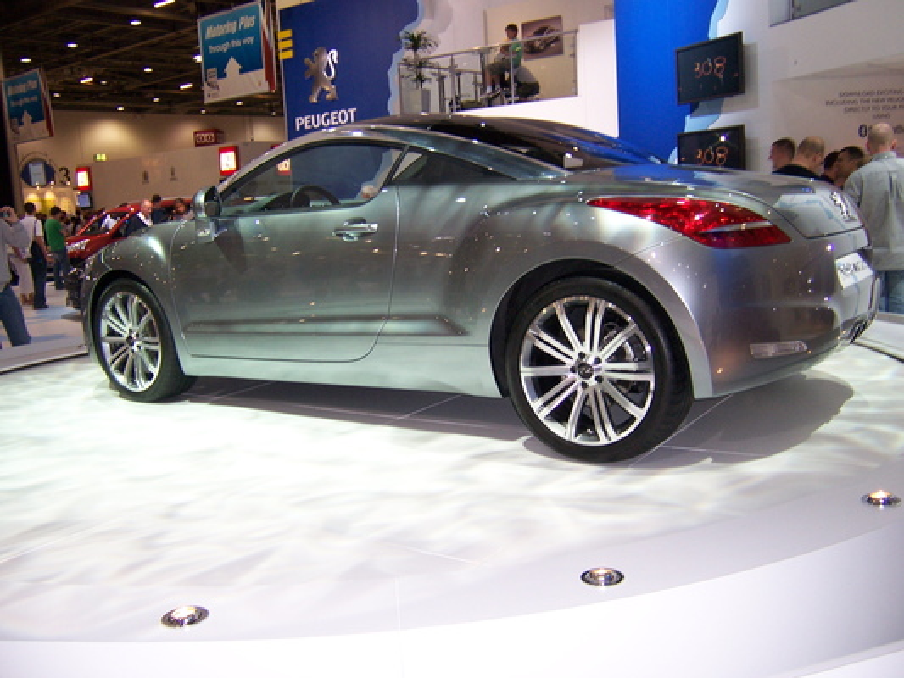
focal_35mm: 33
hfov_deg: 55.3
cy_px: 339
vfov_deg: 43.0
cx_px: 452
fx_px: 862
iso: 140
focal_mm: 5.5
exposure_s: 1/60
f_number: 2.8
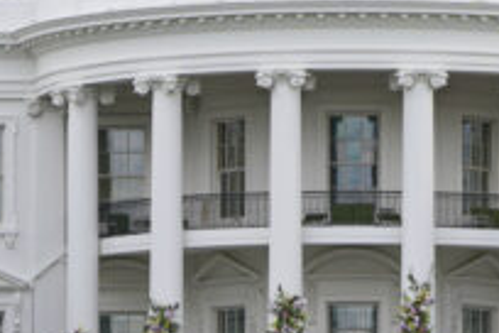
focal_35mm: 442
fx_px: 6126
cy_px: 440
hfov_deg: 4.7
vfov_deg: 3.1
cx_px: 274
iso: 400
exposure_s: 1/640
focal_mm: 141
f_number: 5.6
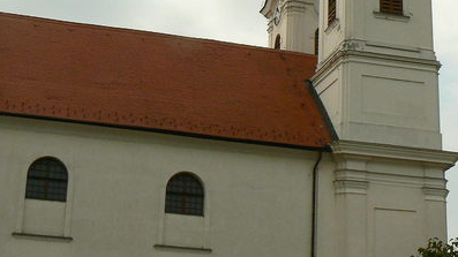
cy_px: 75
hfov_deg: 26.8
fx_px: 959
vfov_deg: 15.2
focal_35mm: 79
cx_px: 265
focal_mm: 6
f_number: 8
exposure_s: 1/800
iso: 80
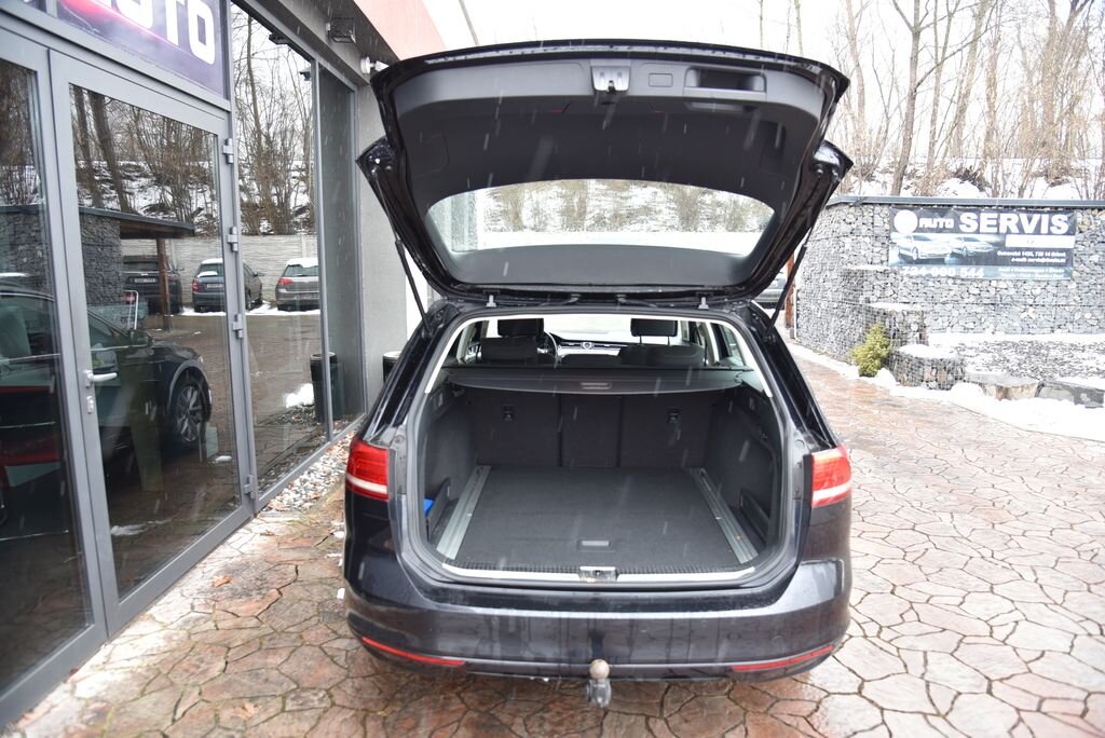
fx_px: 737
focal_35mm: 24
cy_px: 369
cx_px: 552
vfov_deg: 53.2
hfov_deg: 73.7
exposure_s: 1/80
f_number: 4.5
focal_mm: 24
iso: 500
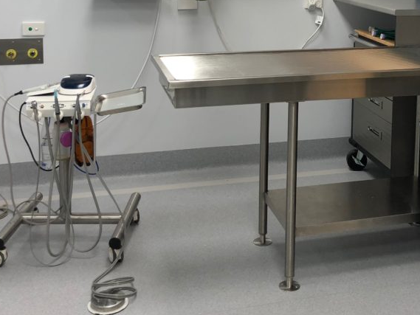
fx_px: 667
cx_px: 305
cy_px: 24
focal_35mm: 55
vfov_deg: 25.6
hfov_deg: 34.3
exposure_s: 1/33
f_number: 1.8
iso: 25
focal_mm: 3.99
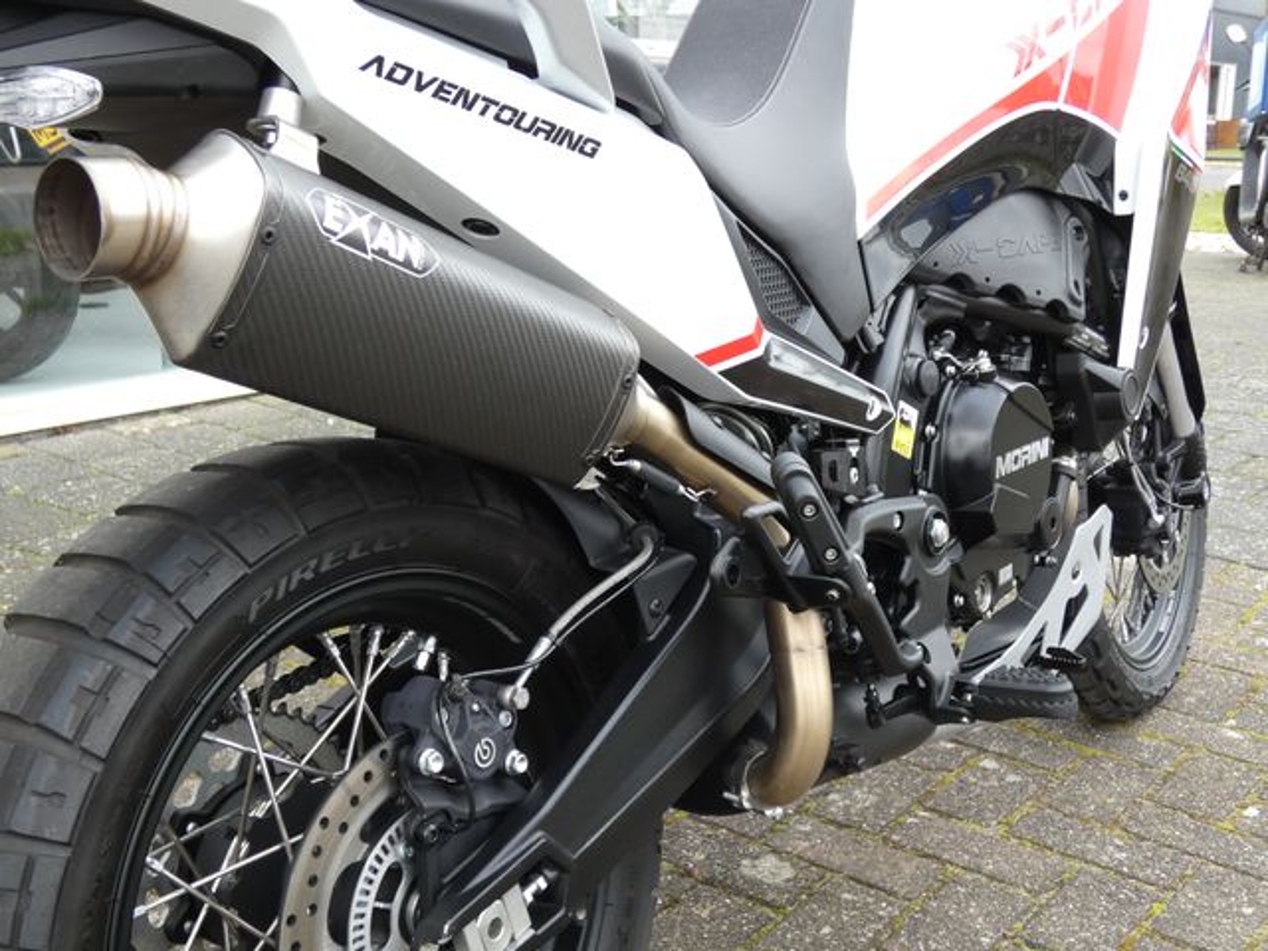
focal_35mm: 43
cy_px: 476
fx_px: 1575
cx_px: 634
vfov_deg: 33.6
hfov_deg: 43.9
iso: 160
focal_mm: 7.8
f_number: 3.7
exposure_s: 1/80
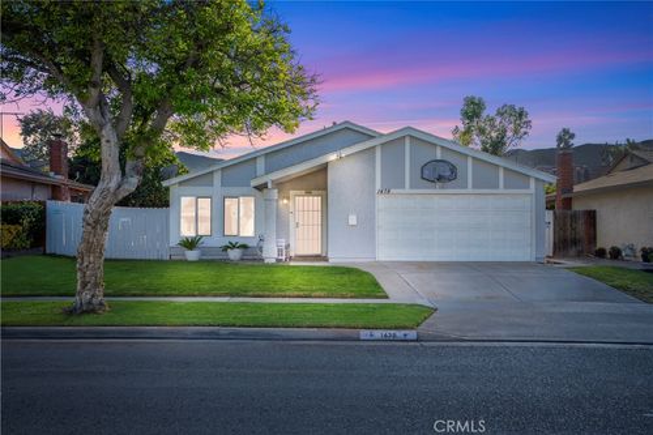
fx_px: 635
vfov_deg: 37.8
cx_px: 326
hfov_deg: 54.5
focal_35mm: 35
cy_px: 218
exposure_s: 1/13
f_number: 22
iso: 40
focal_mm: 35
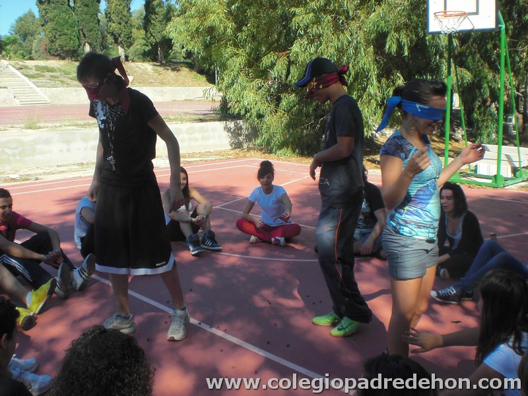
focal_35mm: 38
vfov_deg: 37.7
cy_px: 198
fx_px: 580
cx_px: 264
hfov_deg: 49.0
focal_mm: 6.3
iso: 64
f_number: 5.6
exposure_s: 1/250
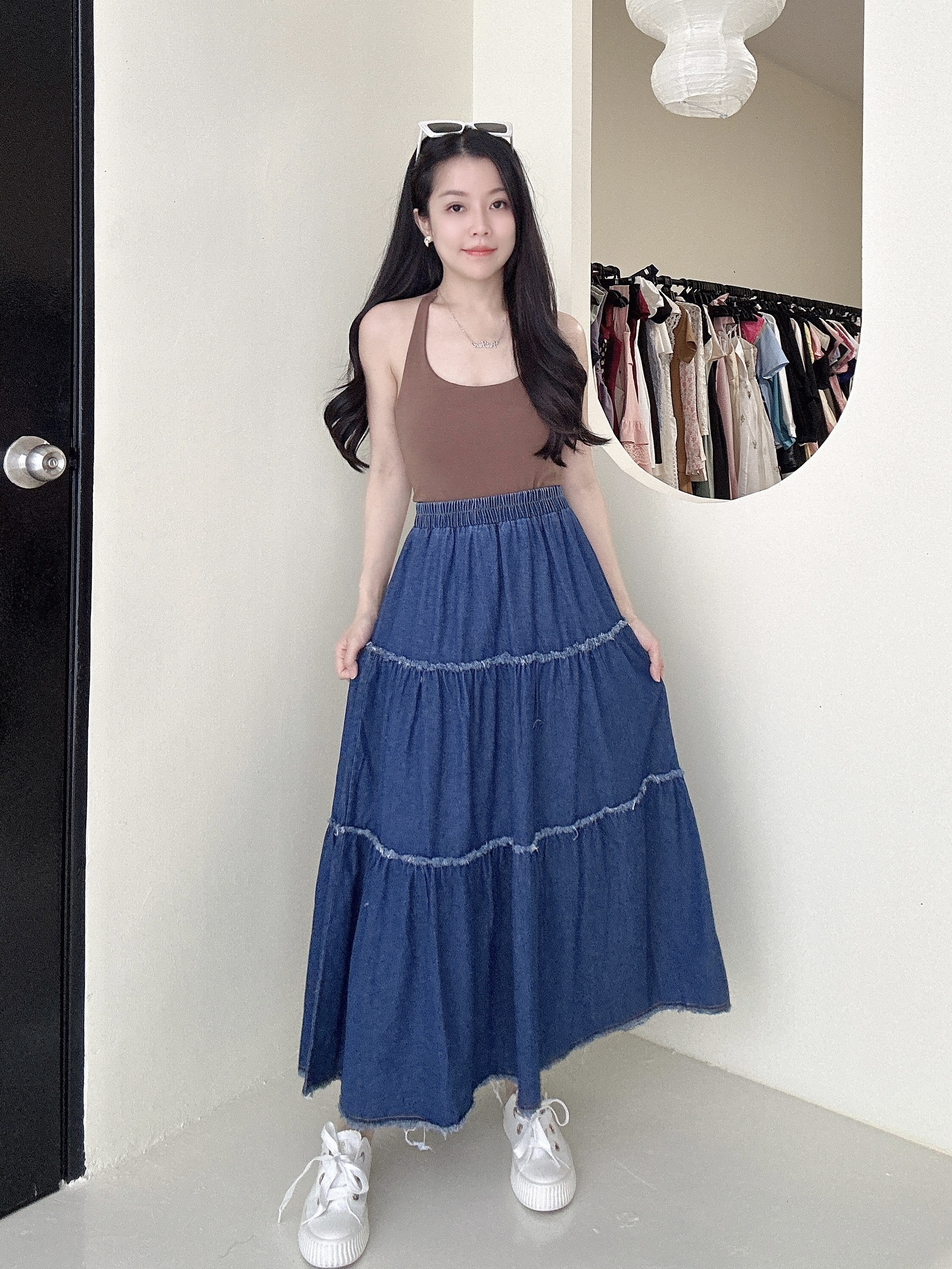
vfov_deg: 73.9
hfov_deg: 58.9
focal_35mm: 23
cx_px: 476
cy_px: 634
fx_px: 843
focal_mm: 2.69
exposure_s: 1/60
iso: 100
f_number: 1.9
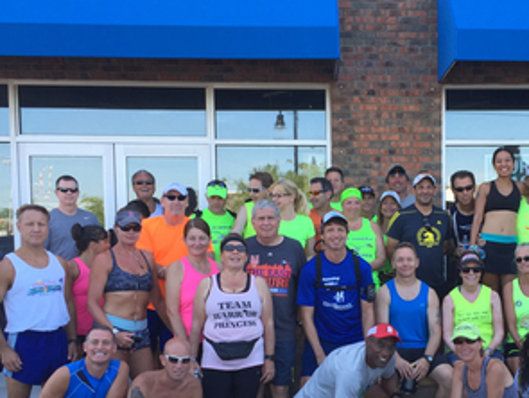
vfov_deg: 26.8
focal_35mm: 54
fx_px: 826
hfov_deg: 35.0
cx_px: 373
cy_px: 293
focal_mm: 4.15
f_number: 2.2
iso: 32
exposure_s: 1/250
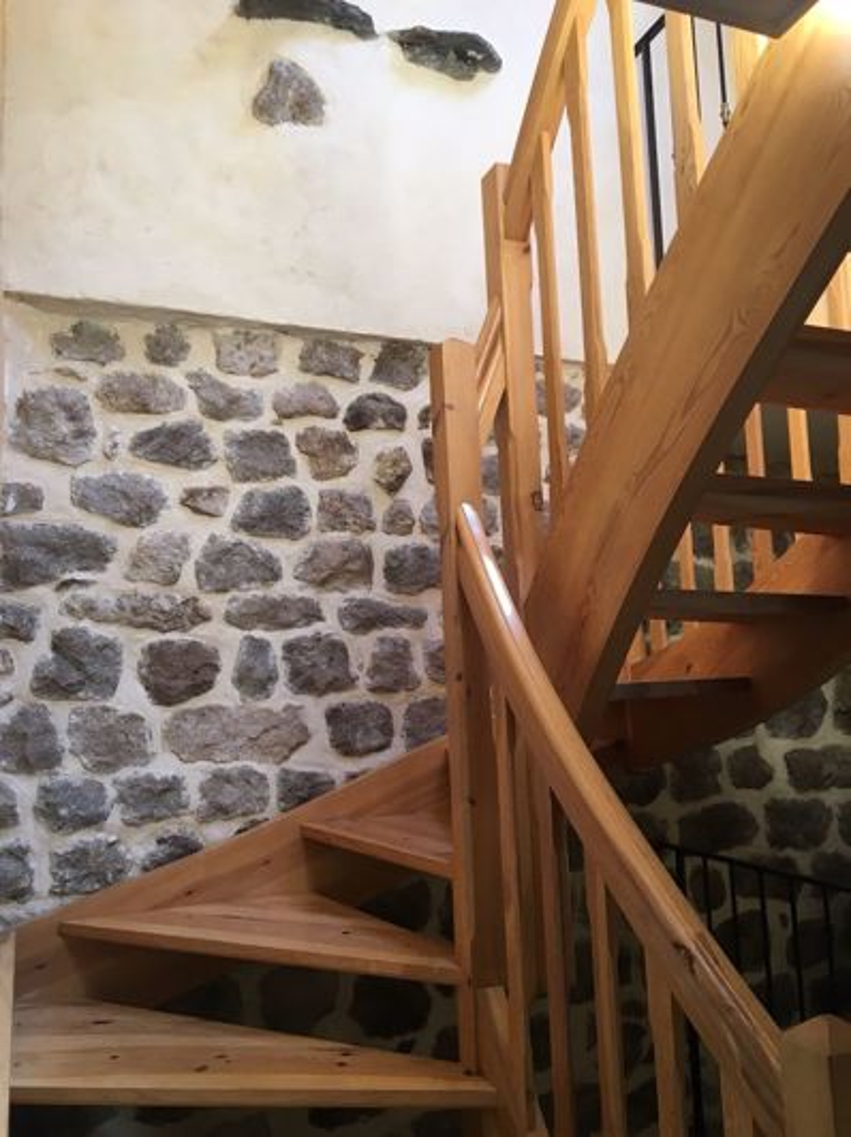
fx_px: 952
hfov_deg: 48.2
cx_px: 426
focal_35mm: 29
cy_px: 568
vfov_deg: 61.7
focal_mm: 4.15
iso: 40
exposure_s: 1/33
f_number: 2.2
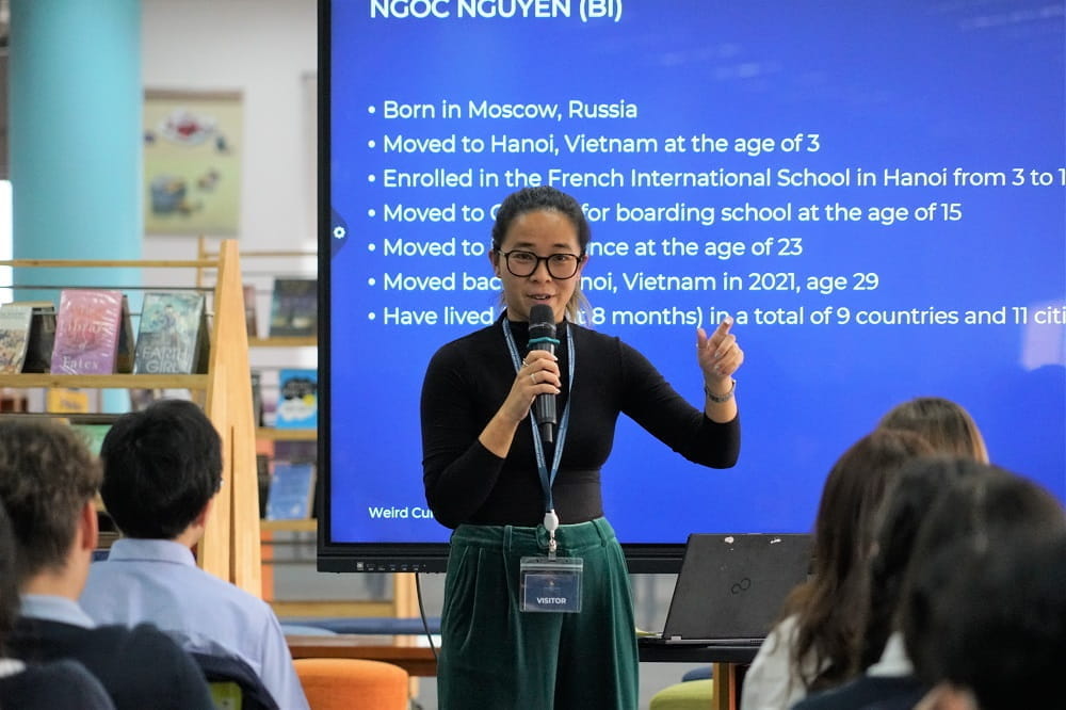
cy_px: 355
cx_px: 533
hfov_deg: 8.6
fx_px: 7104
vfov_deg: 5.7
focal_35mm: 240
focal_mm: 240
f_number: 6.3
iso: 6400
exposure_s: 1/200
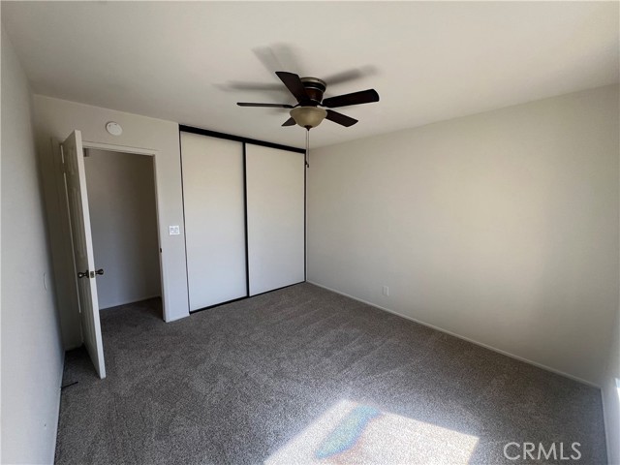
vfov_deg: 89.9
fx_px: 233
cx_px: 310
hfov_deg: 106.2
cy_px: 232
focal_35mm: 13
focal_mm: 1.57
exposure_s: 1/99
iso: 50
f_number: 1.8
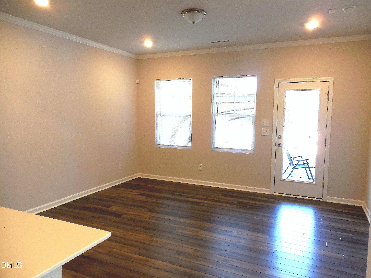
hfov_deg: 69.4
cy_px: 139
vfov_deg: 54.9
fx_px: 268
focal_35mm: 25
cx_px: 186
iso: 160
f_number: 3.3
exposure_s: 1/30
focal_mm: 4.5
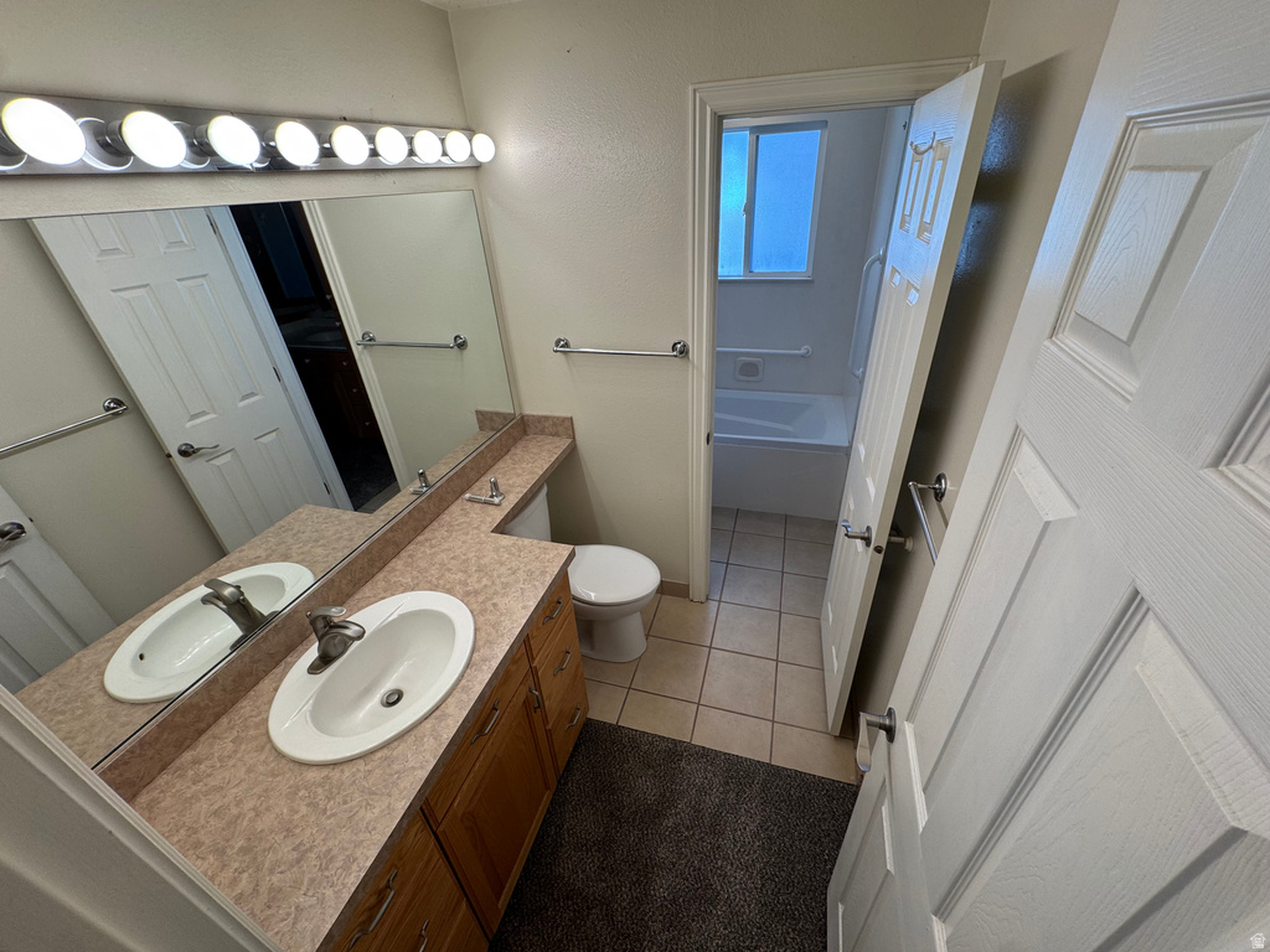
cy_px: 476
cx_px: 635
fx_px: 514
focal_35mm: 14
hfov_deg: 102.1
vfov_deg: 85.7
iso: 80
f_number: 2.2
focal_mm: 2.22
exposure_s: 1/120
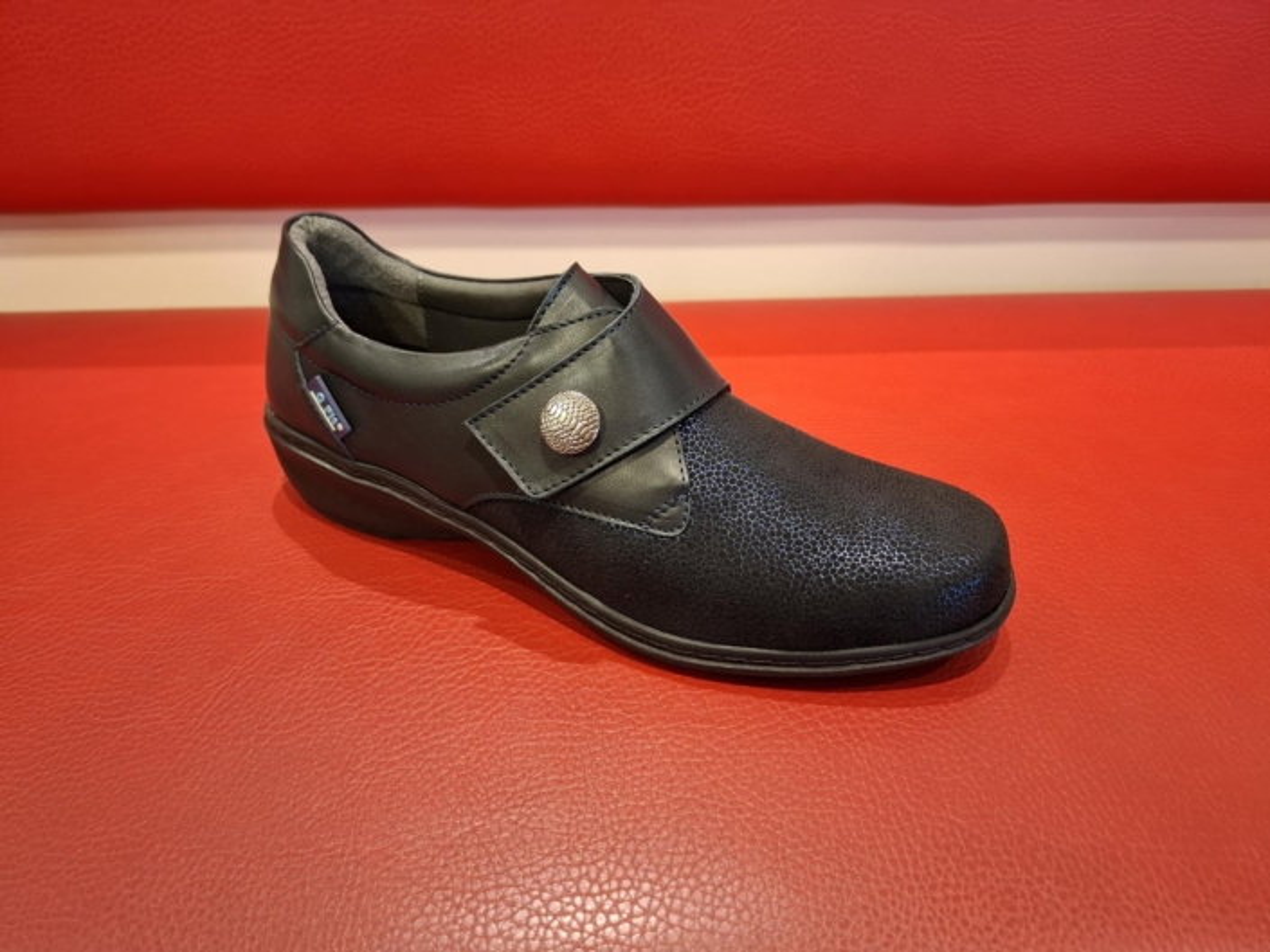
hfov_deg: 73.9
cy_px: 476
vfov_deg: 58.9
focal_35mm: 23
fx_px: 844
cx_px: 635
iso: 320
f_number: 1.8
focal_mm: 5.54
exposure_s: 1/50
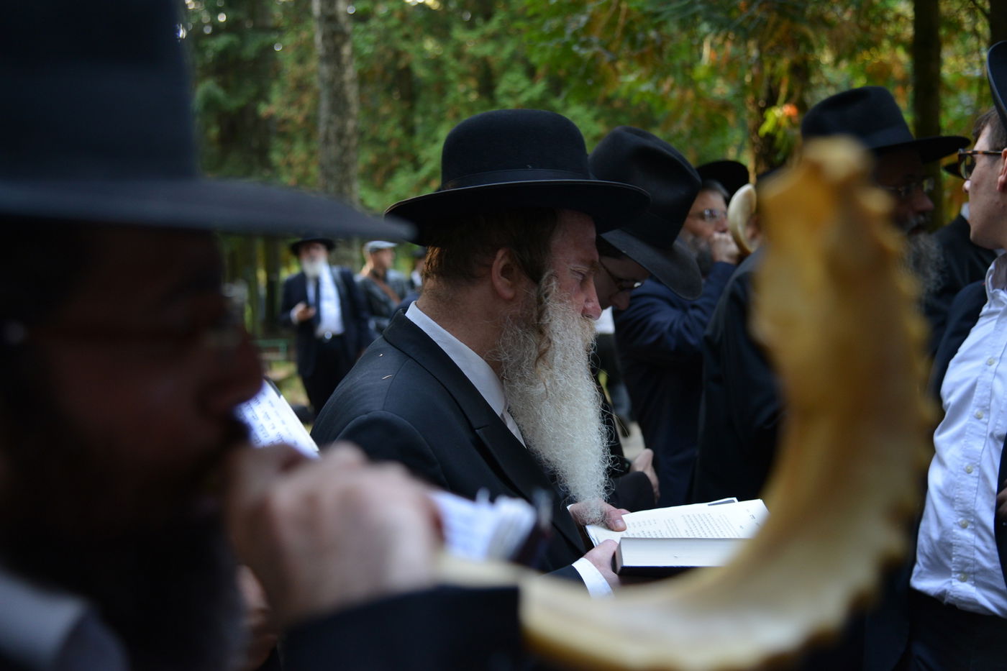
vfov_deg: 29.2
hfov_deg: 42.7
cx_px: 504
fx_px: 1286
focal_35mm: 46
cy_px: 336
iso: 1000
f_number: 4
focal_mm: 46
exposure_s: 1/80
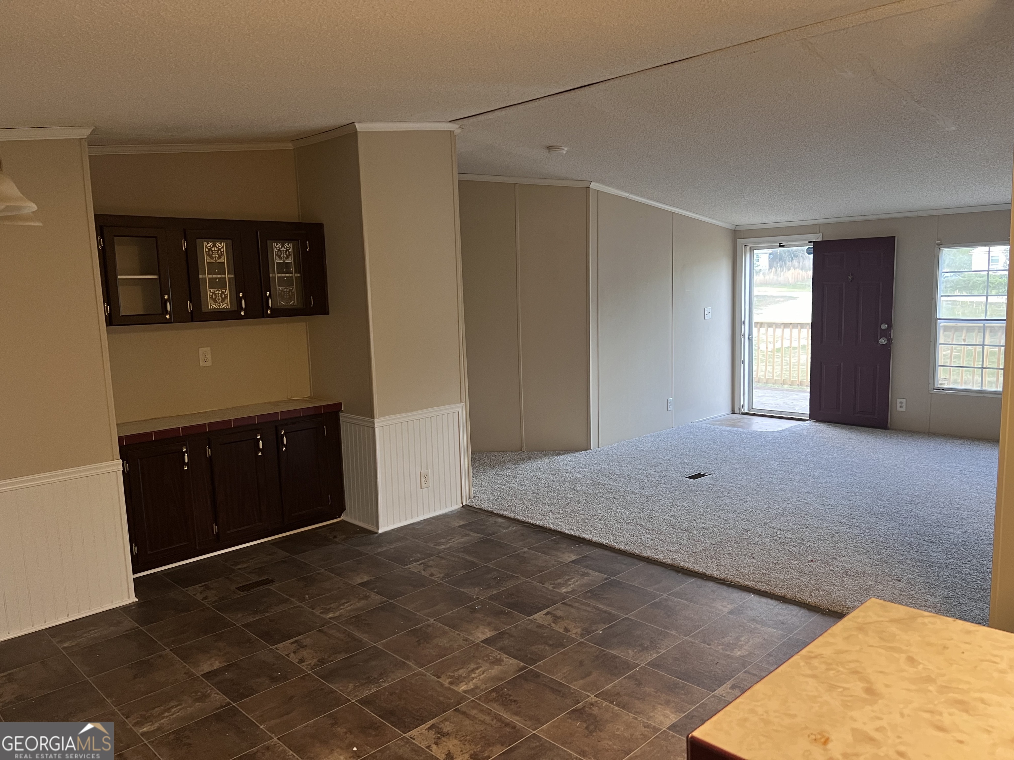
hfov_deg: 67.3
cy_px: 380
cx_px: 507
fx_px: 762
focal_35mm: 26
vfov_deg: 53.1
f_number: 1.5
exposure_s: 1/60
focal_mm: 5.7
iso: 320
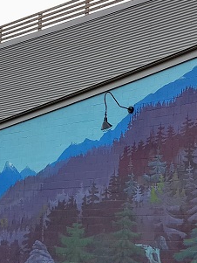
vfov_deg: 27.9
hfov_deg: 21.2
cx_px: 137
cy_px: 188
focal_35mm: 69
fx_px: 523
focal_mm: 4.2
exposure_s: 1/1104
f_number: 1.7
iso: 40
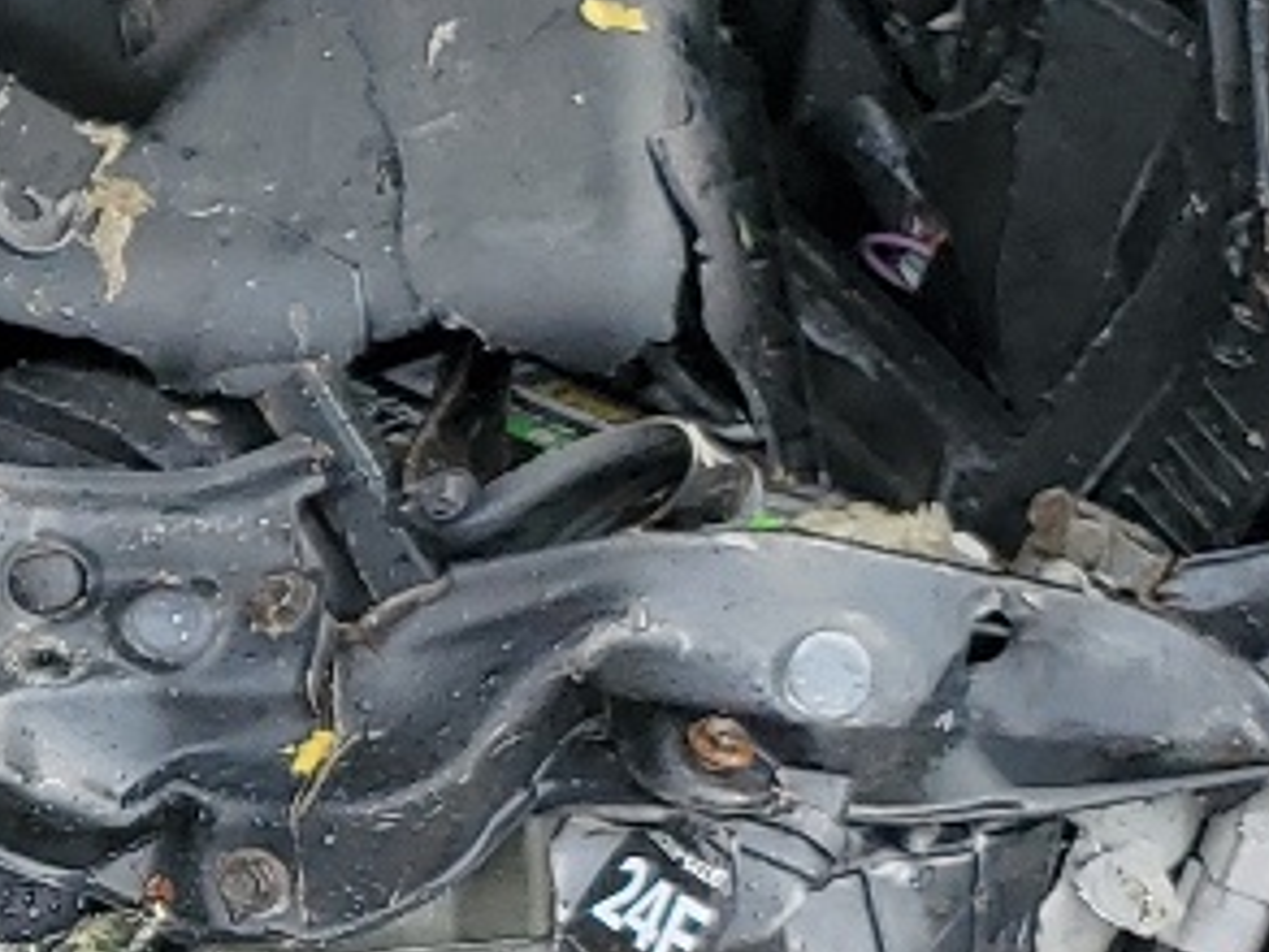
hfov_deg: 12.6
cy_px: 961
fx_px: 5208
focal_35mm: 142
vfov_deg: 10.4
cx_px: -1022
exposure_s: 1/667
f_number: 1.5
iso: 50
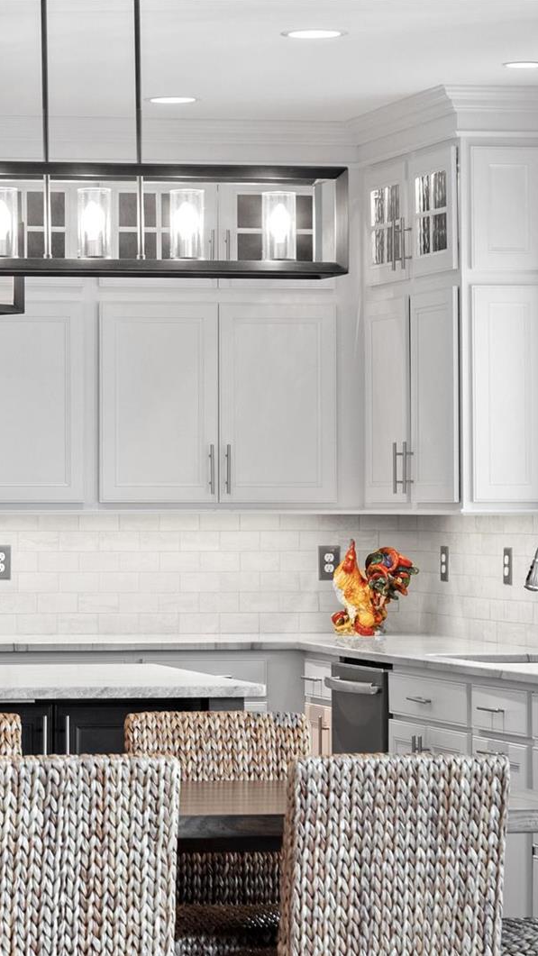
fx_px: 3524
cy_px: 478
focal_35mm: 139
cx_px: -146
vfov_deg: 15.4
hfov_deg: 8.6
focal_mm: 44
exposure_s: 1/6
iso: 400
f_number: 6.3
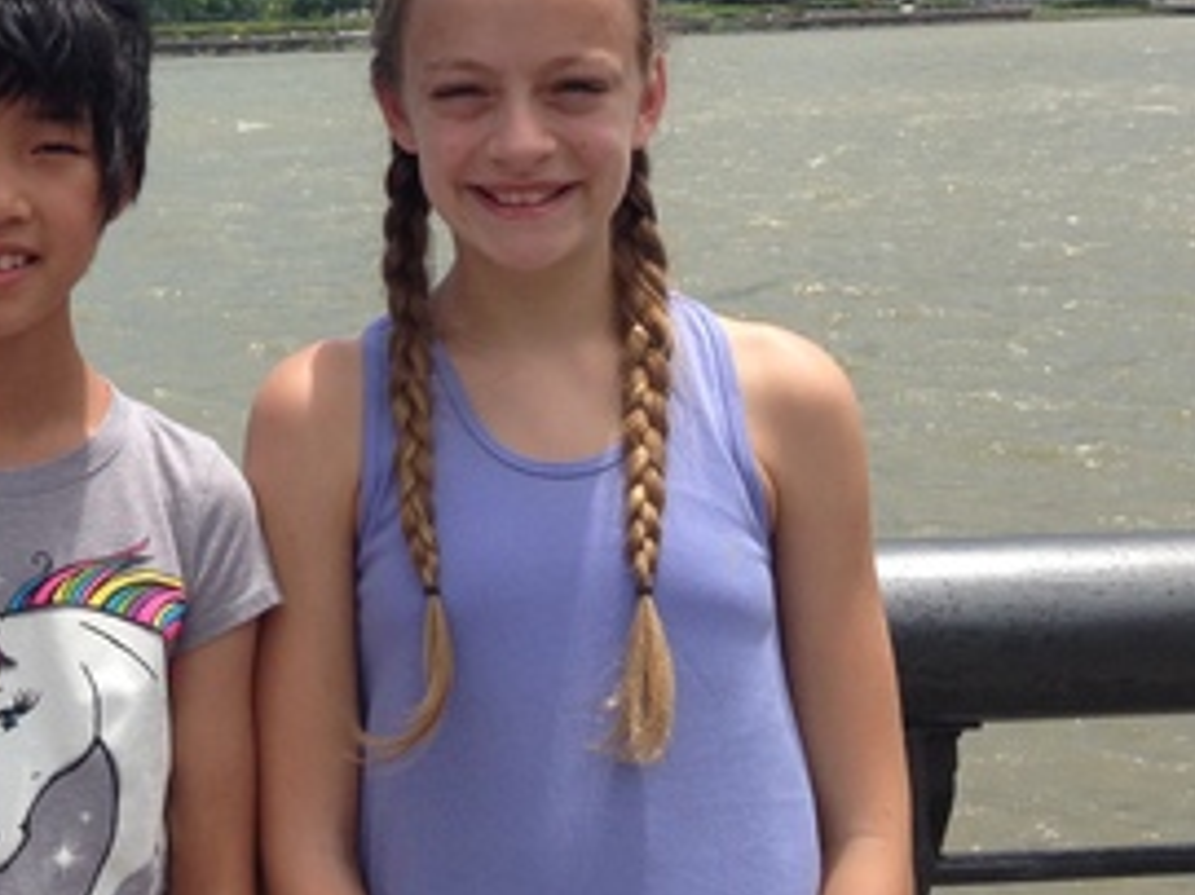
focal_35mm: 78
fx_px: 2691
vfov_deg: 18.2
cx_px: 146
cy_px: -84
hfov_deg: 24.4
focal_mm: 4.12
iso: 50
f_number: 2.4
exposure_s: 1/1938
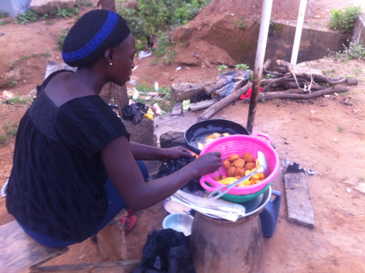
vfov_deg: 40.6
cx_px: 182
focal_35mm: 35
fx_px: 369
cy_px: 136
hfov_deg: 52.7
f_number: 2.8
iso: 80
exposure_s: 1/15
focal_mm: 3.85
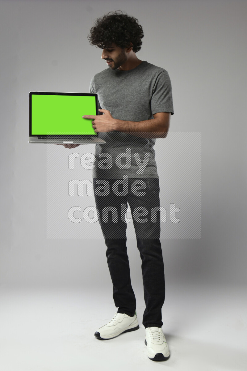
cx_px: 124
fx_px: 329
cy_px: 186
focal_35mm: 32
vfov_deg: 58.7
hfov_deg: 41.1
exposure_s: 1/125
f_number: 6.3
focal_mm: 32
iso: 400
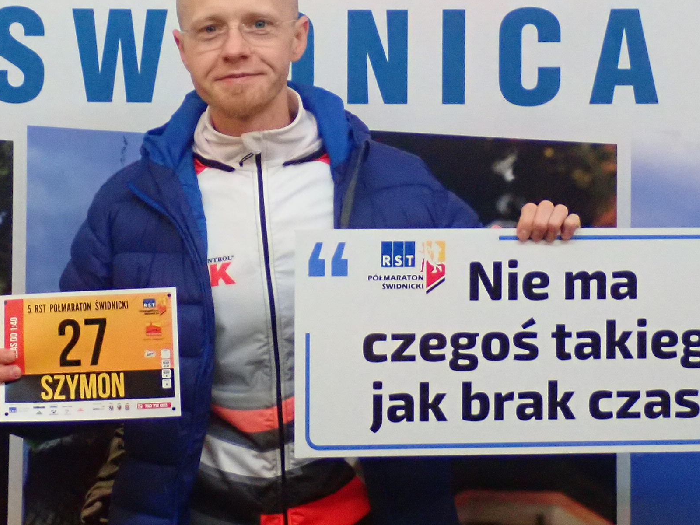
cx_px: 296
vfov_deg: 15.0
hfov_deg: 20.0
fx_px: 1982
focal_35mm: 98
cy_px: 150
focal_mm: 8.99
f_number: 3.2
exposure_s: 1/160
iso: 1600
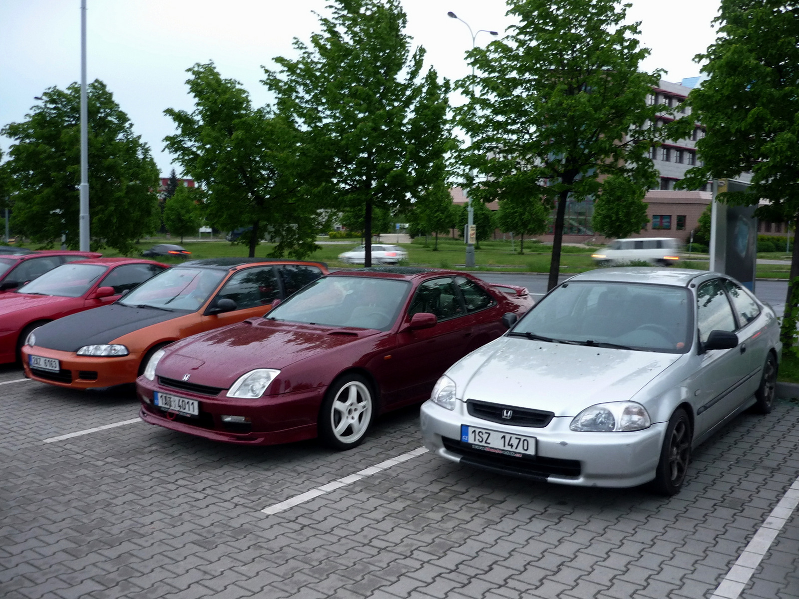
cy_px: 300
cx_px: 400
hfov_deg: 55.4
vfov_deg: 42.9
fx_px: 762
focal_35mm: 33
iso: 200
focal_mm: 5.5
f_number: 2.8
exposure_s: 1/15
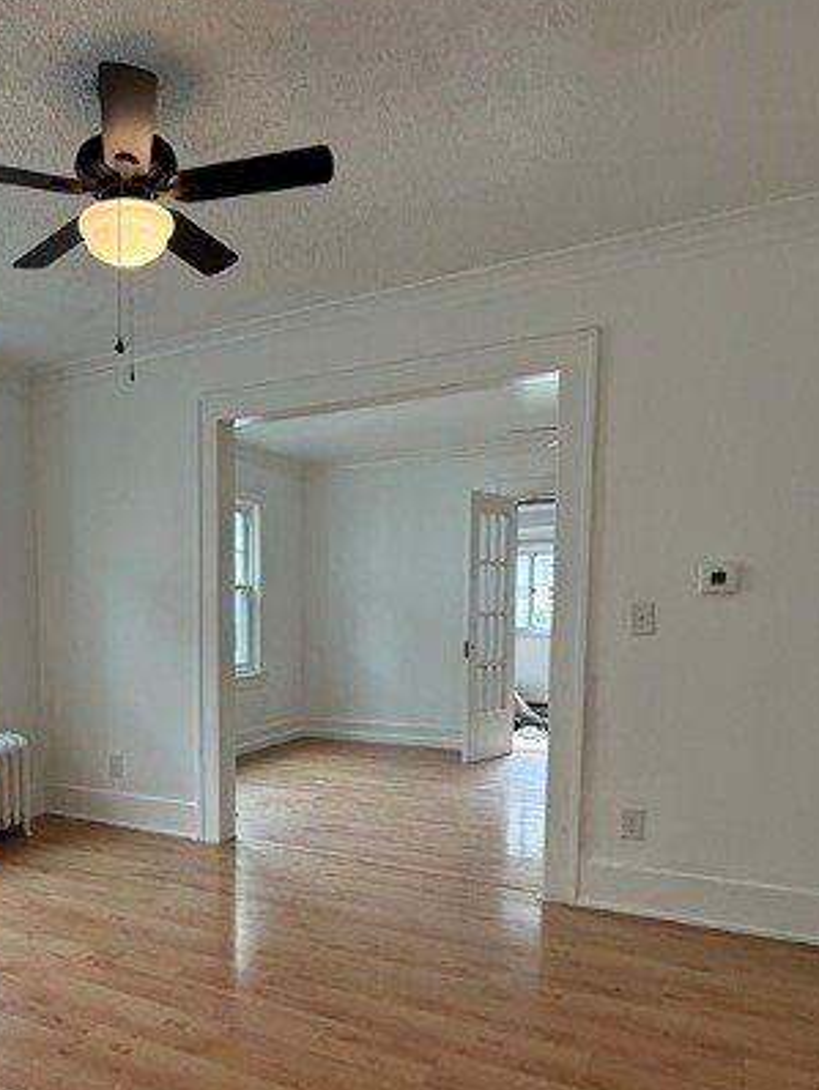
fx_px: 851
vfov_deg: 64.0
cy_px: 707
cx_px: 134
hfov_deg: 47.8
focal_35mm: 27
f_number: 2.2
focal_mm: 2.22
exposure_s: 1/120
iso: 125
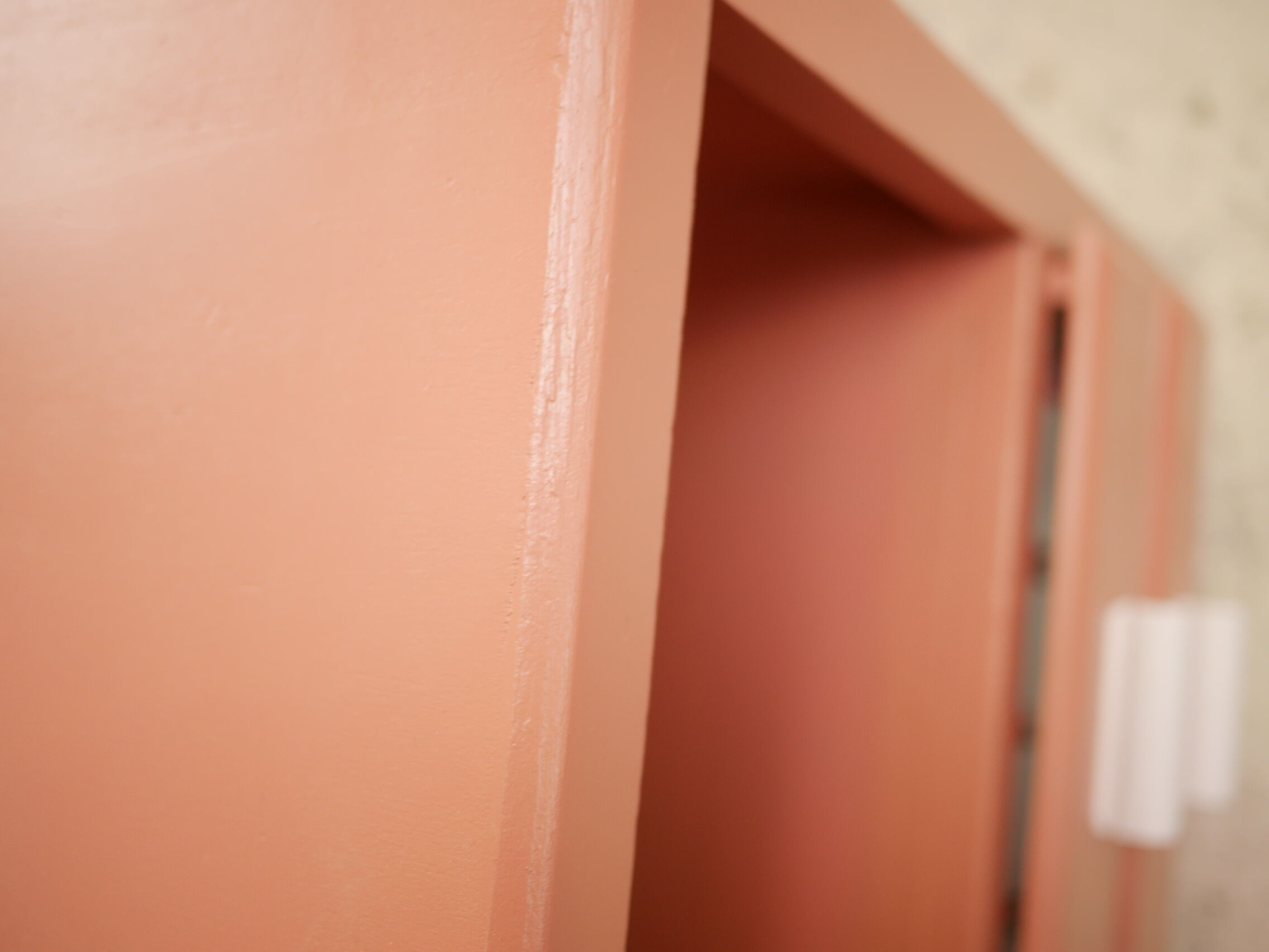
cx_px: 634
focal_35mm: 40
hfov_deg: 46.8
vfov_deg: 36.0
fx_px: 1466
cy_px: 476
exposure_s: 1/60
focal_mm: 20
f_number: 1.7
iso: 320
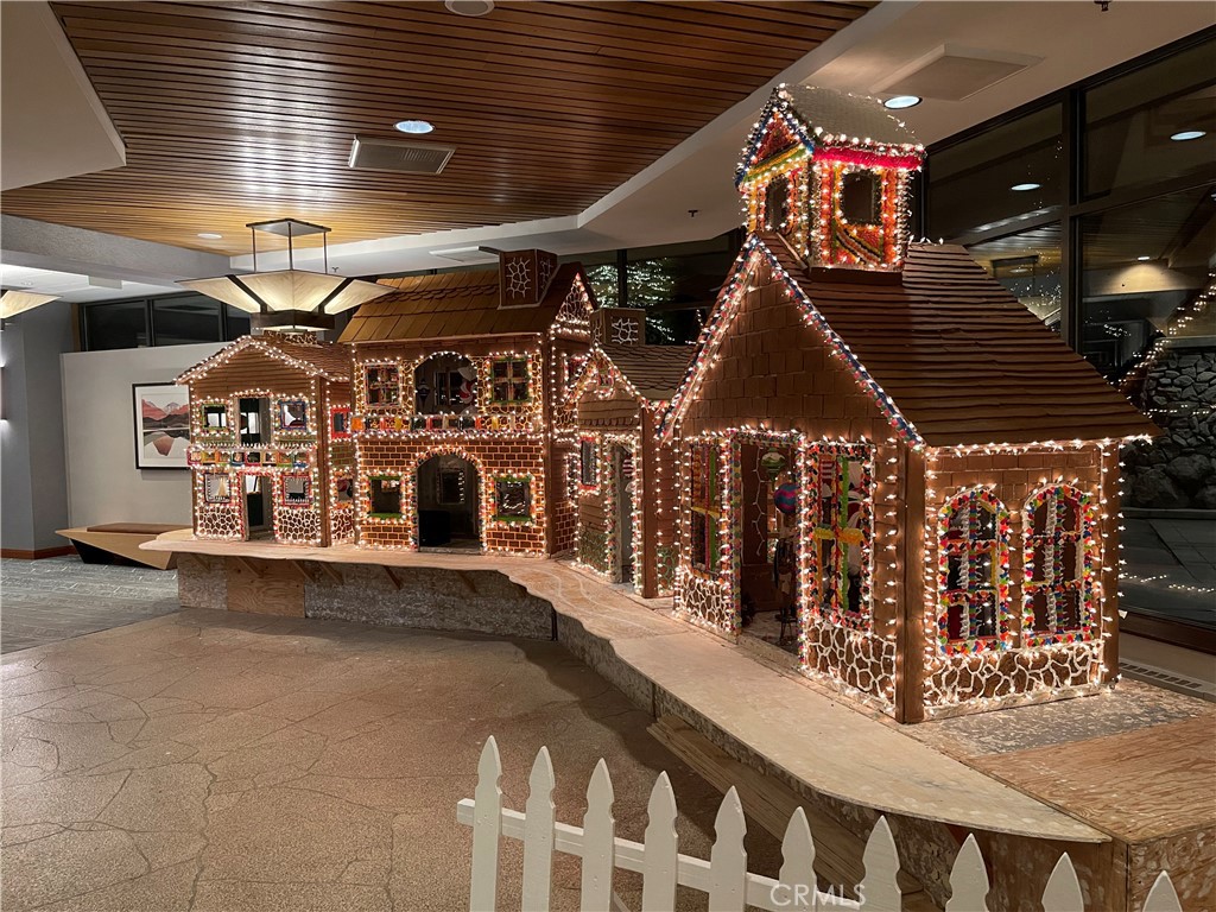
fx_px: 913
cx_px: 608
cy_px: 456
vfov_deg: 53.1
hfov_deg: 67.3
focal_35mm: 26
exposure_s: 1/60
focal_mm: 5.1
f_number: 1.6
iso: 400
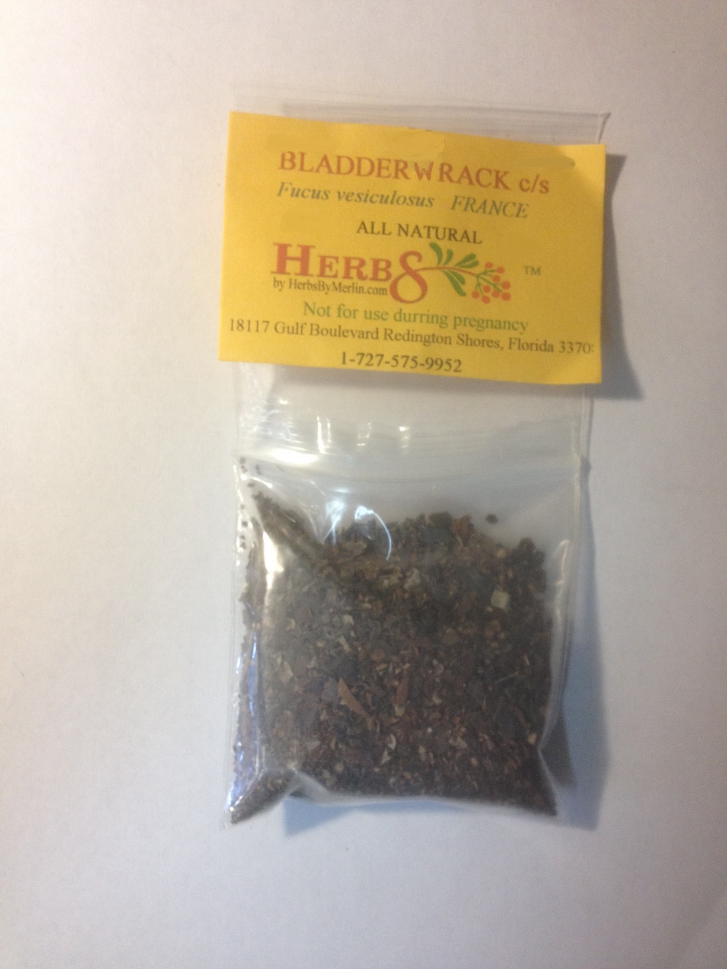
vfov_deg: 52.6
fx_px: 980
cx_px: 364
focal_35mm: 35
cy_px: 484
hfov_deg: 40.7
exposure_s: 1/20
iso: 100
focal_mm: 4.28
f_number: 2.4
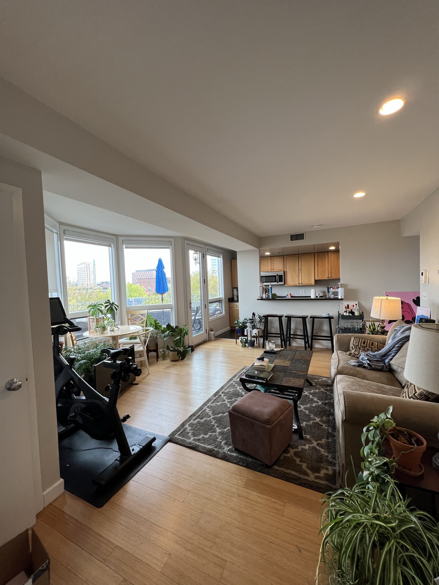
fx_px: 220
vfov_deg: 106.2
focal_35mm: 13
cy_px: 292
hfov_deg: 89.9
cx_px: 220
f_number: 1.8
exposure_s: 1/120
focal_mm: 1.57
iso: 100
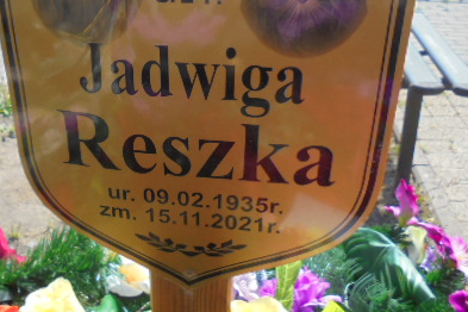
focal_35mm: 44
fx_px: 572
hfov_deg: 43.7
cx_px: 144
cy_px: 112
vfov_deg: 30.4
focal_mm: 4.6
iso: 100
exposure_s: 1/500
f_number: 3.5
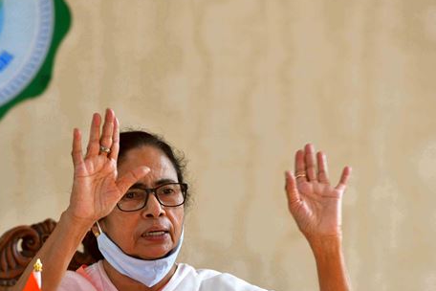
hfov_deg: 5.9
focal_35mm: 351
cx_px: 168
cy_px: 211
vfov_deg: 3.9
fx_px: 4251
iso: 800
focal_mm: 200
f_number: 5
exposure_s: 1/250
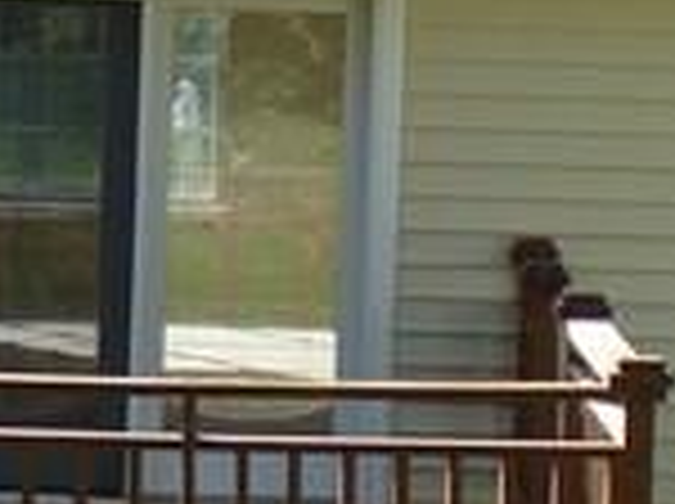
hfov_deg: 7.8
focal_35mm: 253
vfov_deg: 5.9
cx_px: 166
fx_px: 4926
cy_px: 162
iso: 80
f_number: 2.8
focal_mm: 6.1
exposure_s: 1/400
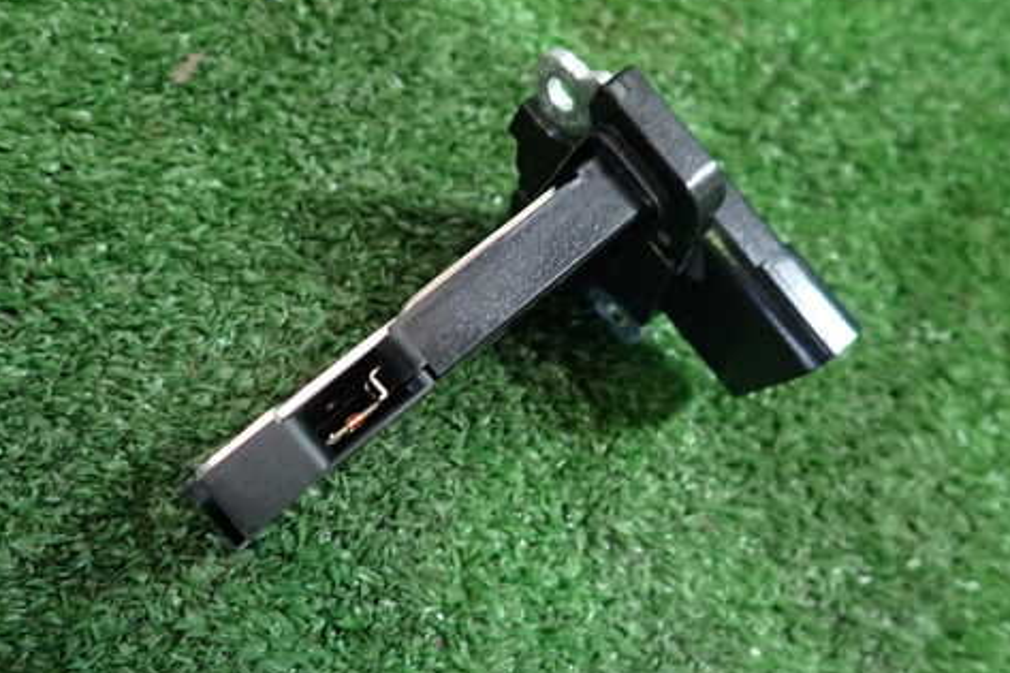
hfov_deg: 57.0
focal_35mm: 33
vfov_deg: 39.9
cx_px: 427
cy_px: 363
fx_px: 925
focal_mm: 4.5
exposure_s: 1/30
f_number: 2
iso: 250
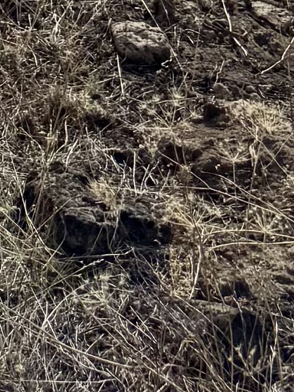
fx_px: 2015
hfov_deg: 7.7
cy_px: -1030
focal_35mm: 178
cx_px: -451
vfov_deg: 8.1
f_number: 1.78
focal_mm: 6.76
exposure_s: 1/15152
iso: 64
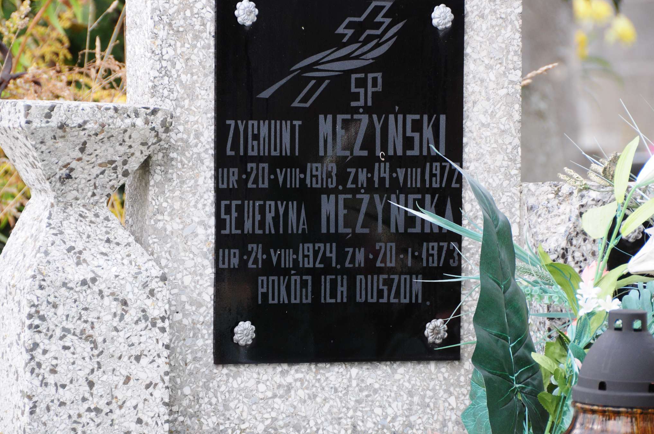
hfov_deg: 7.7
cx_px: 314
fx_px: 4881
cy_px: 207
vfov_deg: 5.1
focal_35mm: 269
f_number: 7.1
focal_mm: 170
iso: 500
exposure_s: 1/160
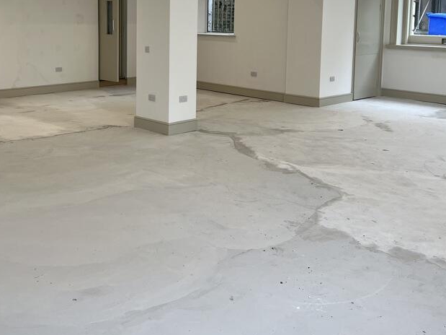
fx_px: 554
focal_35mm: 43
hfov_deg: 43.5
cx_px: 166
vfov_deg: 32.7
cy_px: 67
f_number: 1.5
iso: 32
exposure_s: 1/121
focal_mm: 5.7
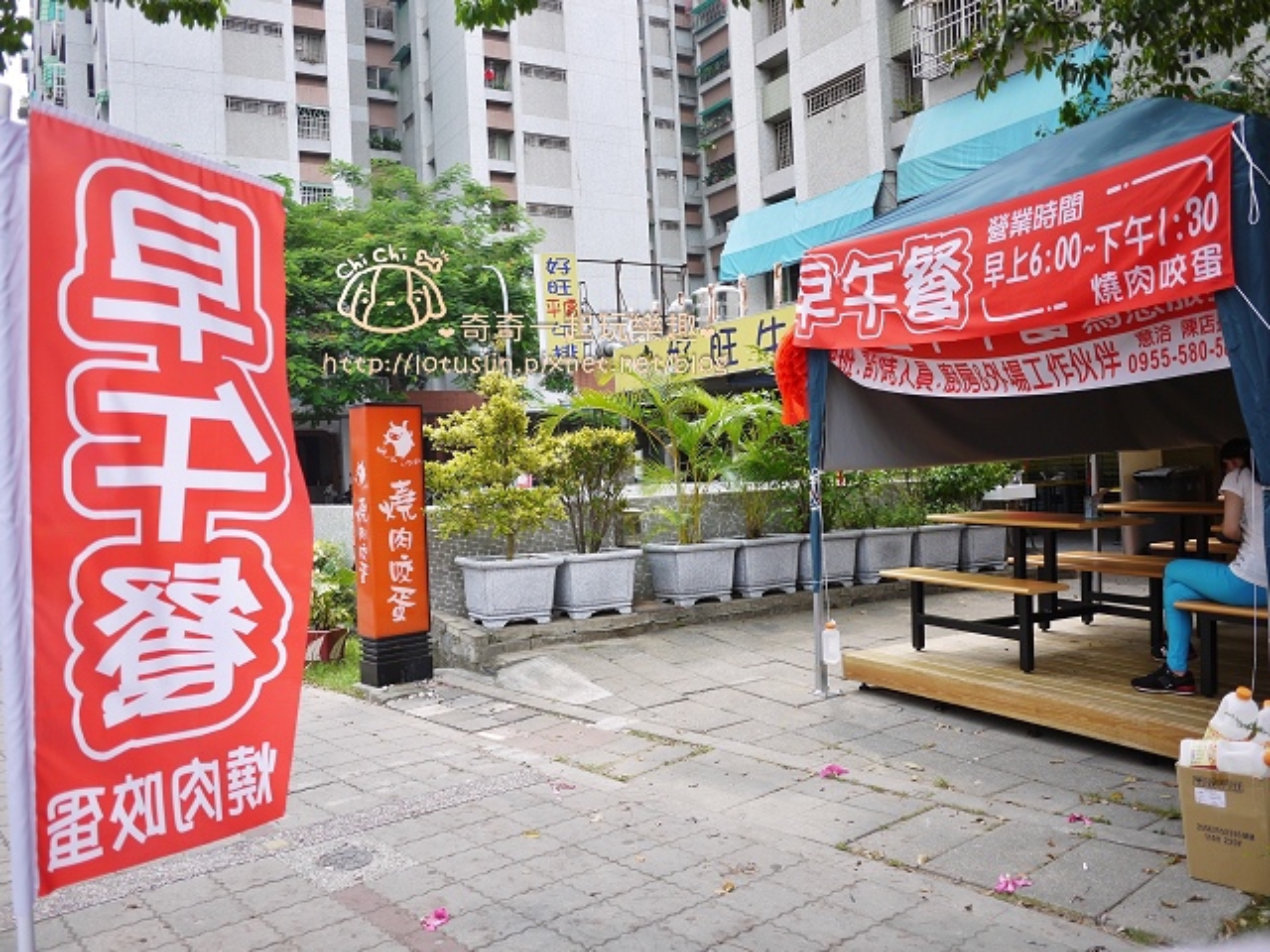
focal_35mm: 28
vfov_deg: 49.7
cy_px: 476
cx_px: 635
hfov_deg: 63.4
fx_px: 1027
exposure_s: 1/400
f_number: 2.5
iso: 100
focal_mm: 14
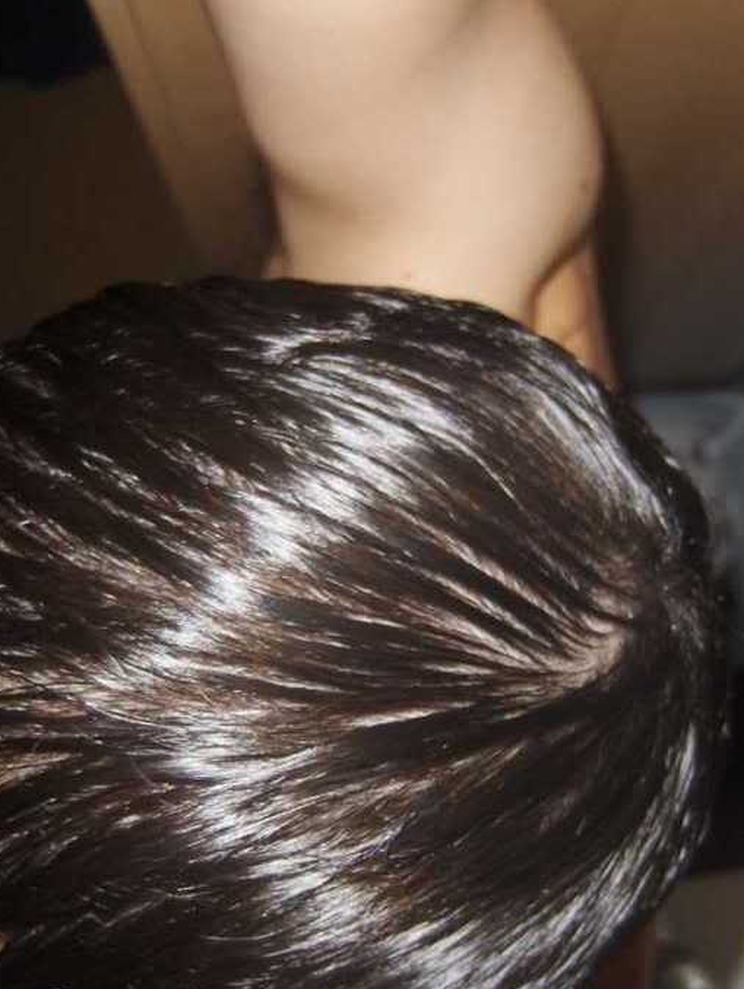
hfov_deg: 27.5
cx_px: 448
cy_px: 676
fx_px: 1515
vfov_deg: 35.7
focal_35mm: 53
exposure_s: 1/60
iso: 100
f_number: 2.8
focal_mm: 7.5
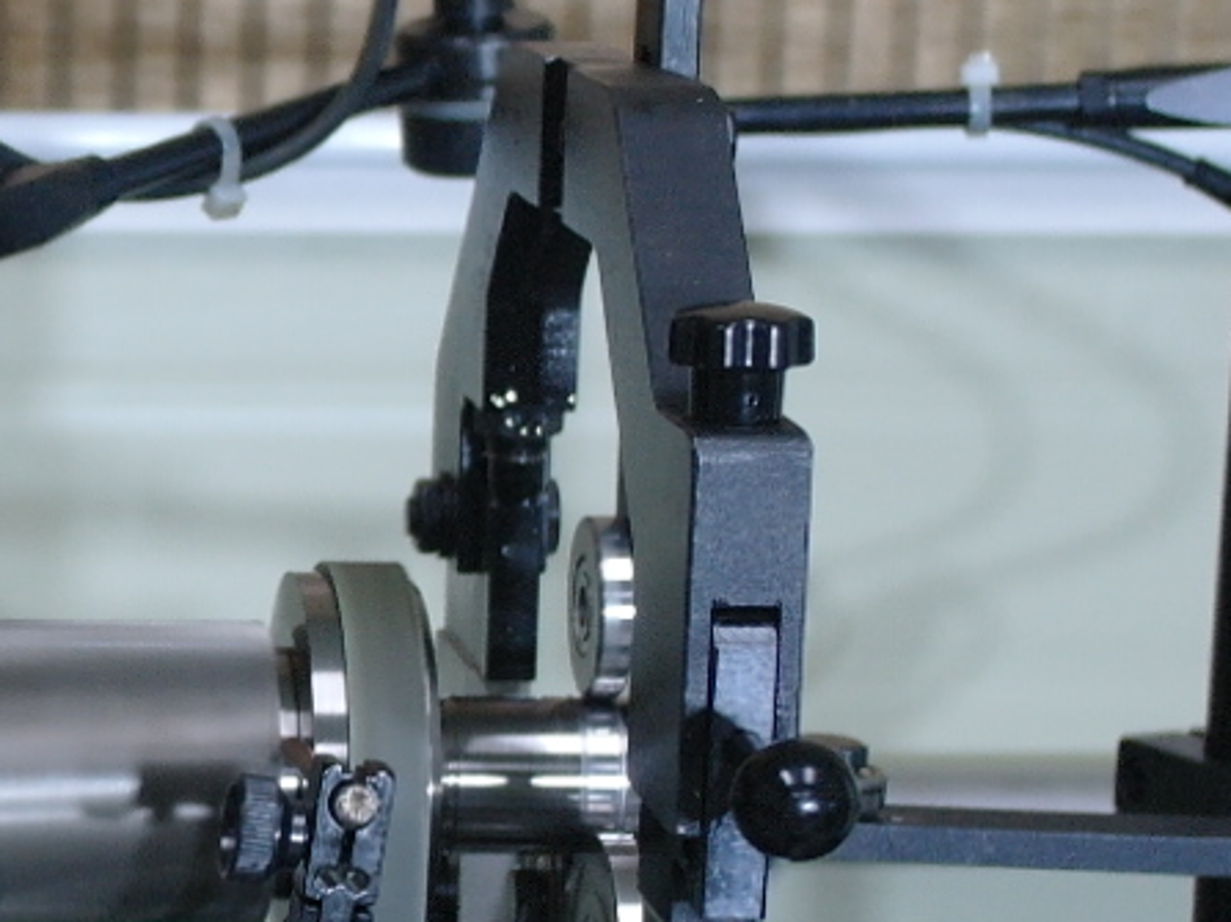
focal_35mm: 124
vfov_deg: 11.9
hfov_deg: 15.0
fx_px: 4408
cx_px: -498
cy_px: 619
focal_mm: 20
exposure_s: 1/40
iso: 250
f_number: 3.5
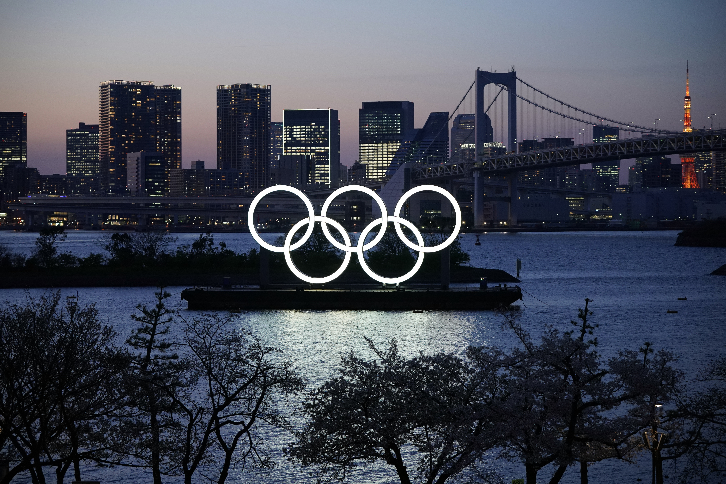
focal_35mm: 93
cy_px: 242
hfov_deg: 21.9
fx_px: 1875
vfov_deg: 14.7
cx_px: 363
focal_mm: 93
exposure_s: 1/160
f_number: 2.8
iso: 2500
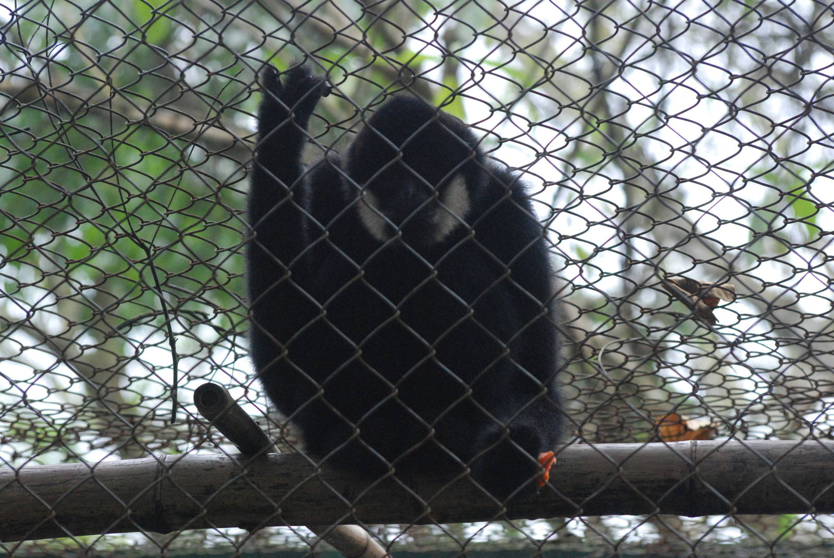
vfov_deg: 6.8
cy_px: 279
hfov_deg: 10.1
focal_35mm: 202
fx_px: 4697
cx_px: 417
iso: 1600
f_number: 7.1
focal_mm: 135
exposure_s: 1/160
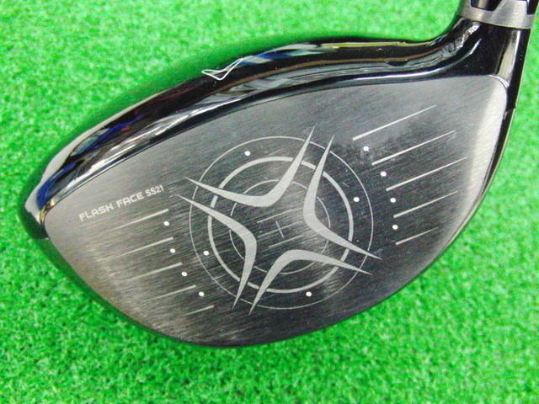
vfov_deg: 38.7
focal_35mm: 37
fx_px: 576
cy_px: 202
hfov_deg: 50.1
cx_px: 270
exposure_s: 1/80
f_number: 3.6
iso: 3200
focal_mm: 6.42
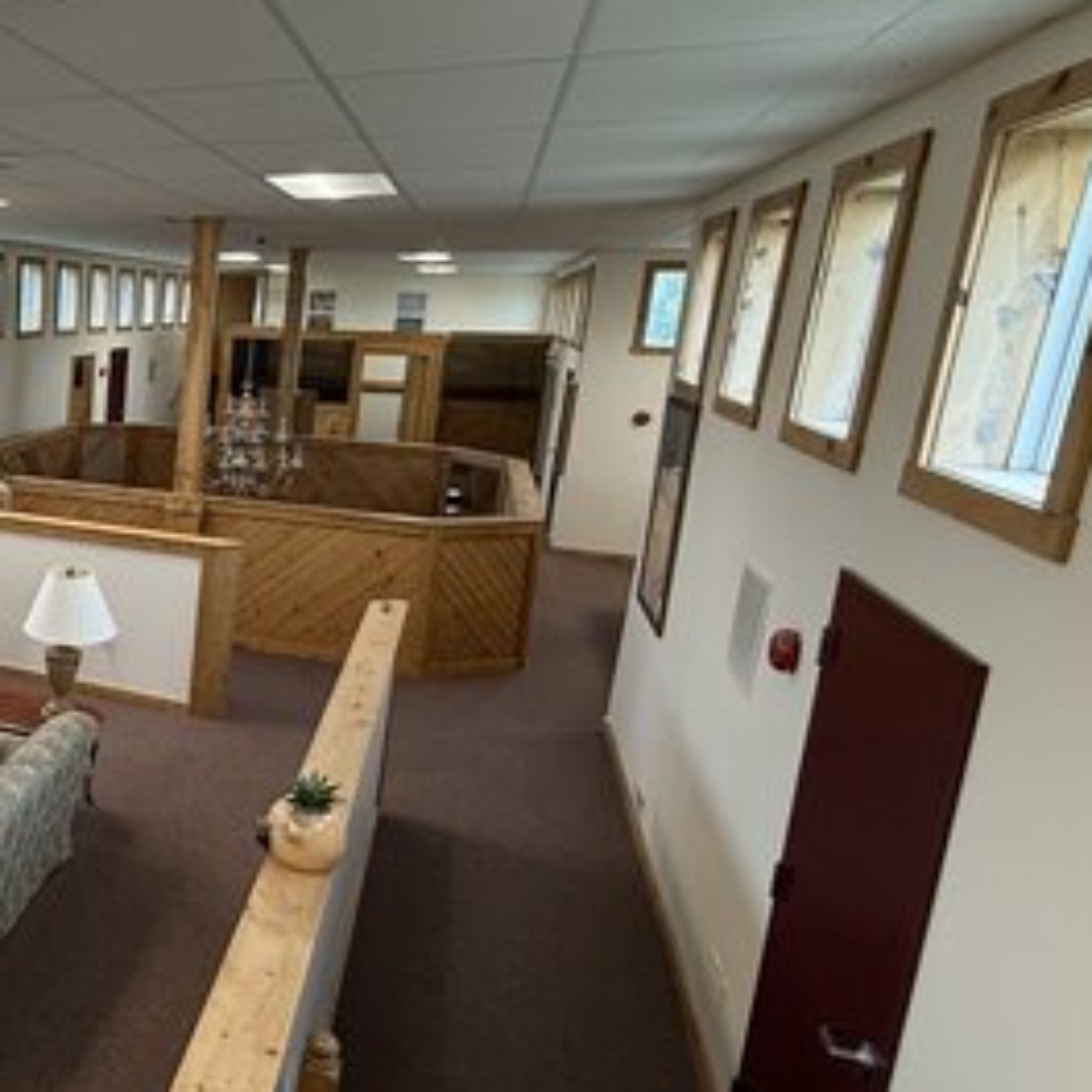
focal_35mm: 30
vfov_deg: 54.0
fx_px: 1071
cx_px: -132
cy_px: 509
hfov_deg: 41.8
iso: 200
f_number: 2.2
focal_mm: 2.22
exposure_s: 1/60
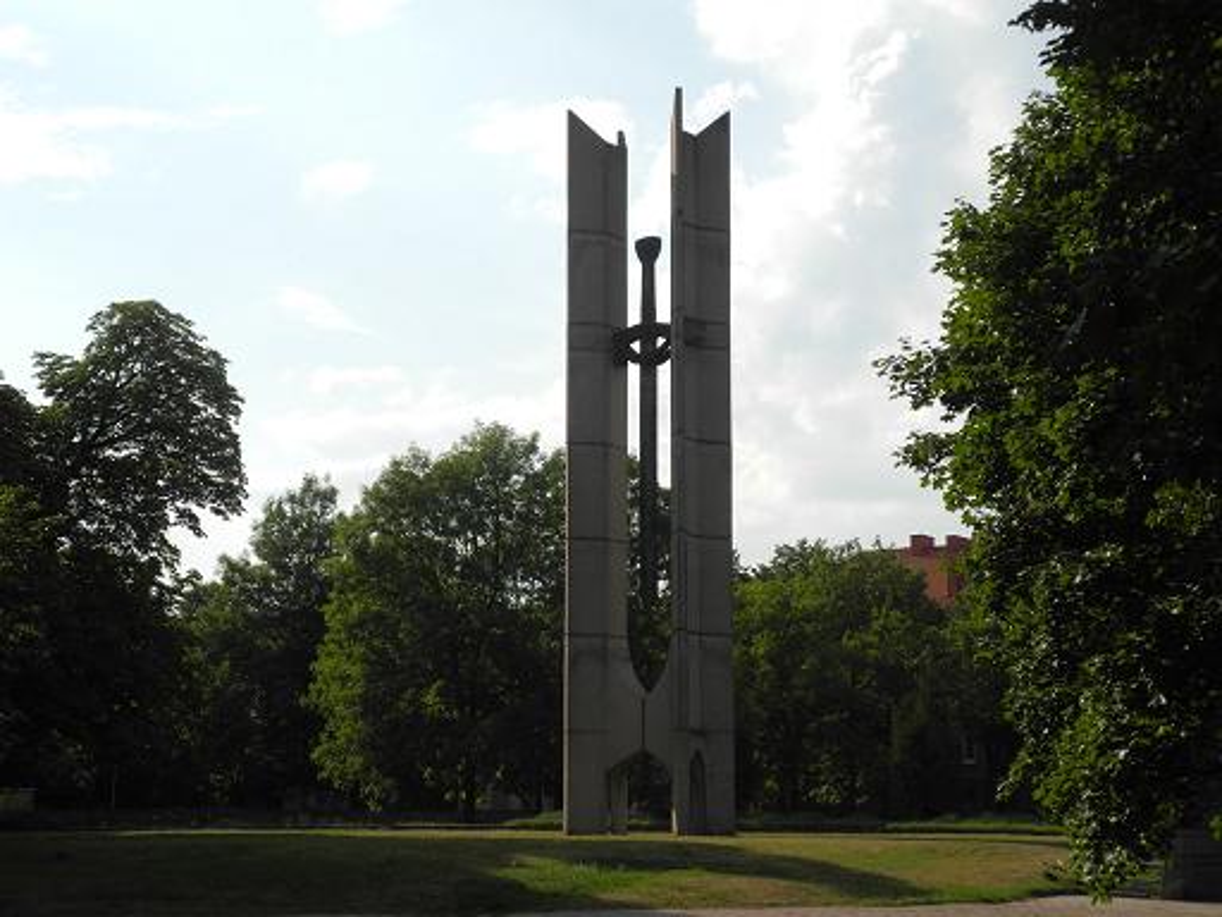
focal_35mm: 68
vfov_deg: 21.6
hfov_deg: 28.6
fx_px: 2401
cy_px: 458
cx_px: 611
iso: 100
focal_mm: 14.5
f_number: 4.5
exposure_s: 1/1000
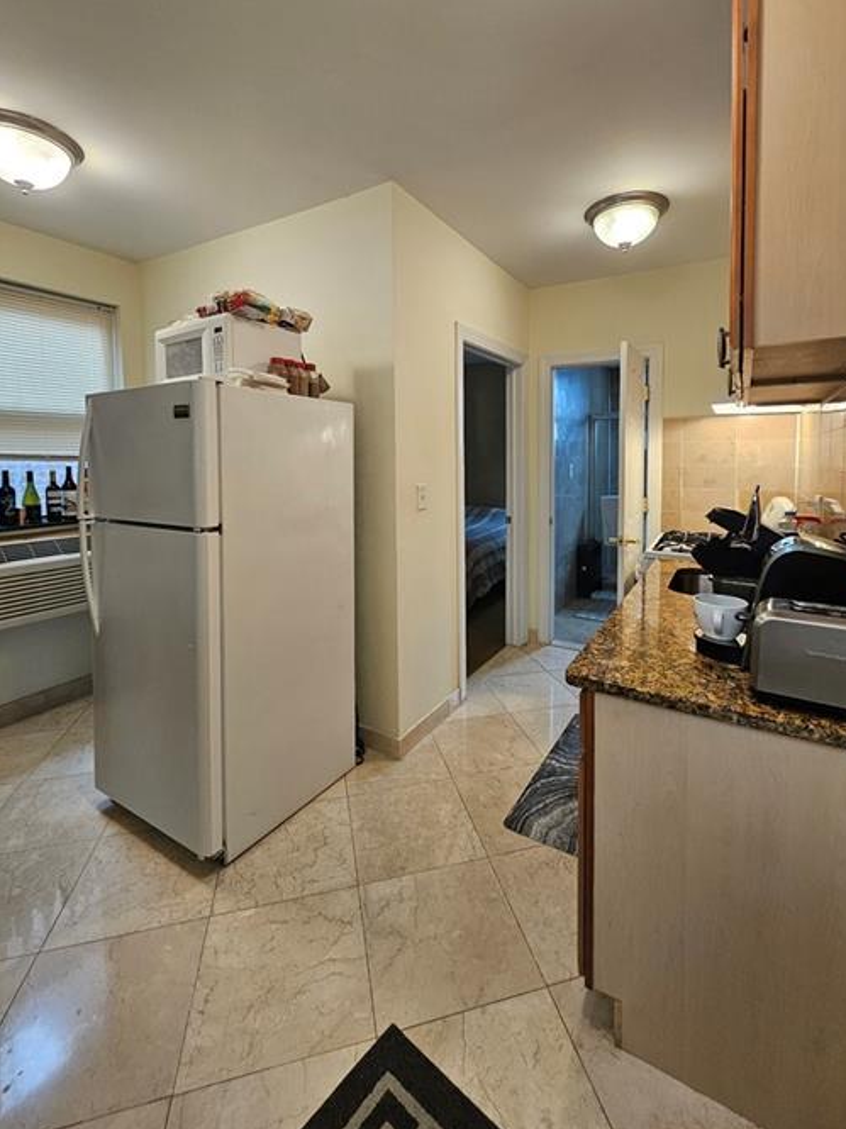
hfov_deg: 81.7
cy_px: 483
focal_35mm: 15
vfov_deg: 97.5
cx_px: 432
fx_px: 489
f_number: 2.2
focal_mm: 1.74
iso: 125
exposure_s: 1/60
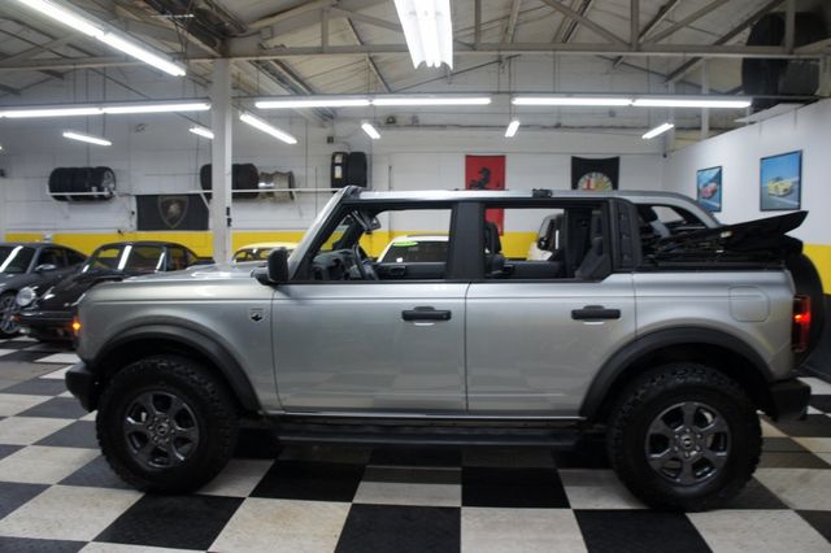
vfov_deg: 47.9
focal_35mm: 27
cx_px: 416
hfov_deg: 67.4
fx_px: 623
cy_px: 276
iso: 200
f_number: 3.5
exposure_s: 1/30
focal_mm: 18
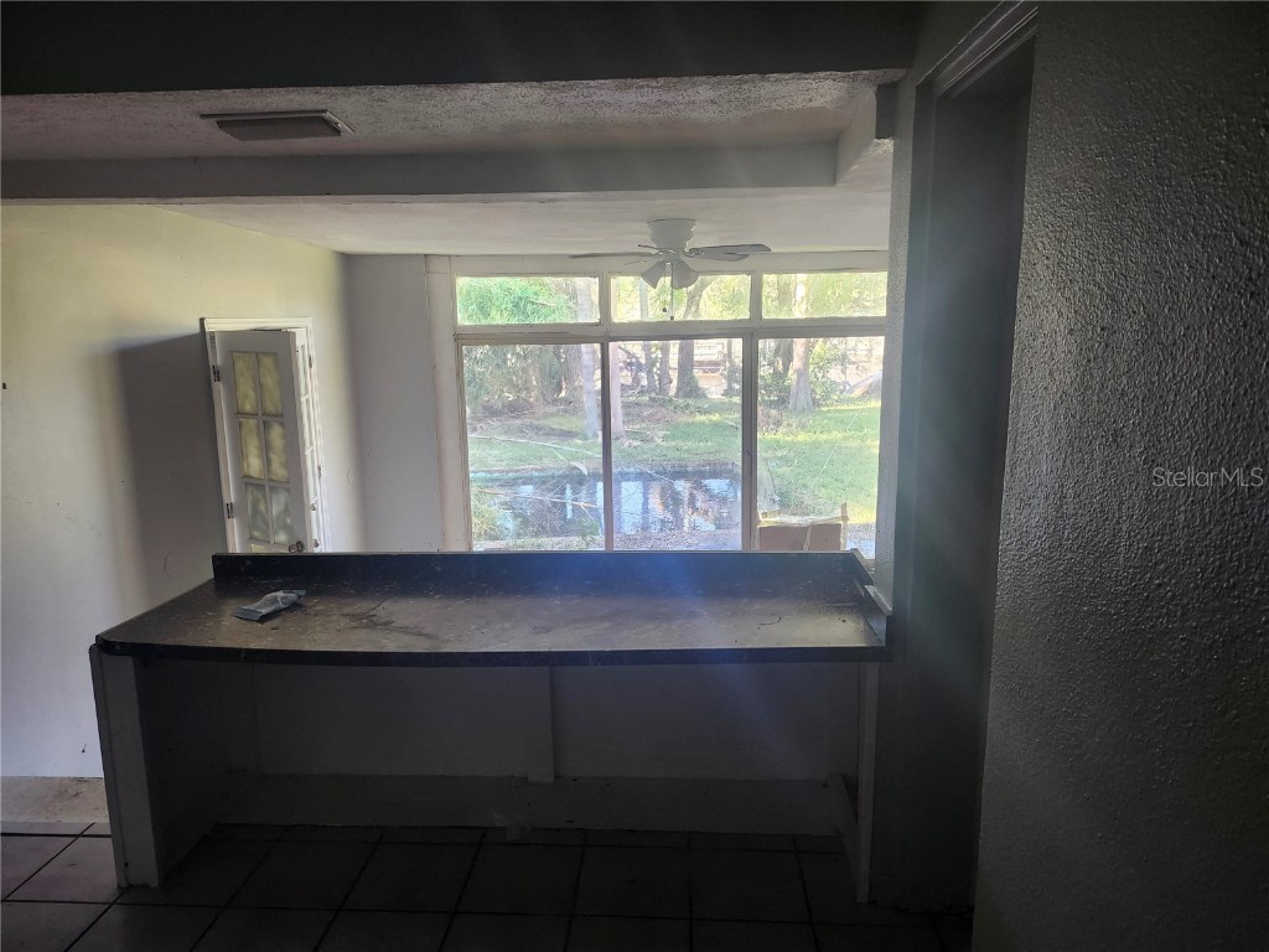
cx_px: 634
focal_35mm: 23
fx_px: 843
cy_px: 476
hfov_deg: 73.9
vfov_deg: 58.9
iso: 400
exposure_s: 1/120
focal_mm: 5.54
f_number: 1.8
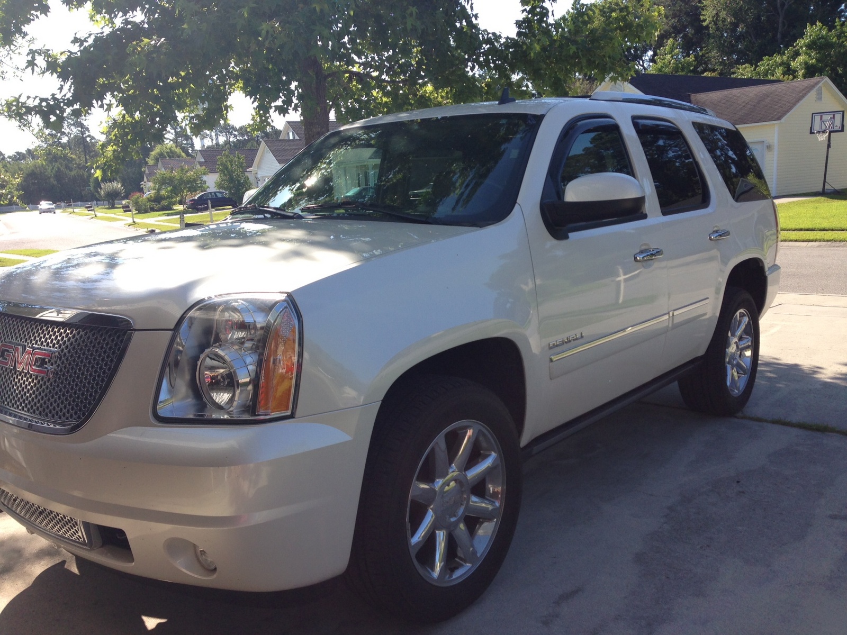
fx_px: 807
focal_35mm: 33
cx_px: 424
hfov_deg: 55.4
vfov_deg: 42.9
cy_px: 318
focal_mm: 4.13
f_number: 2.4
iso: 50
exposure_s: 1/686
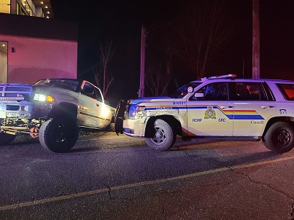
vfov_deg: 48.1
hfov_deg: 61.6
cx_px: 136
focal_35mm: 29
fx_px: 246
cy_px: 100
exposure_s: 1/50
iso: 800
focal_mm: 5.4
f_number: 1.8
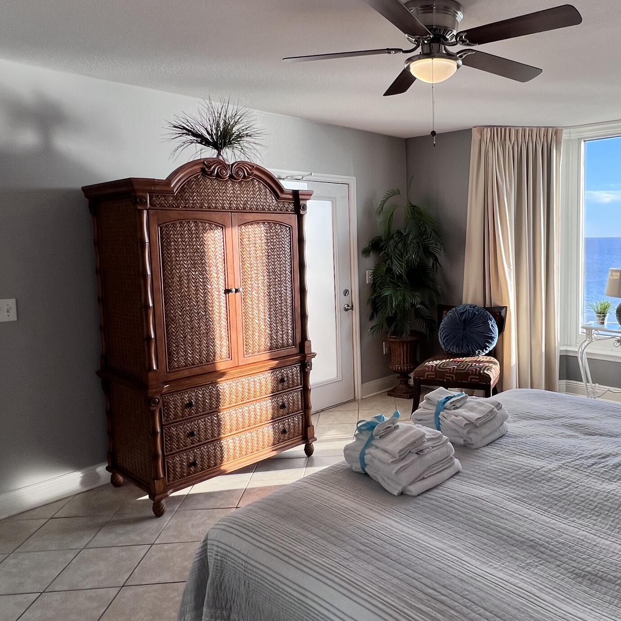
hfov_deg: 61.2
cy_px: 293
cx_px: 420
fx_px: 507
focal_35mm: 25
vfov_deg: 62.9
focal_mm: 1.57
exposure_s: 1/142
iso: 32
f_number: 1.8
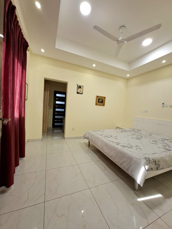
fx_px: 86
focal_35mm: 13
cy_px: 114
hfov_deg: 89.9
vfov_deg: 106.2
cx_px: 86
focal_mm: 1.74
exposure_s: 1/24
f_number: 2.2
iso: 200
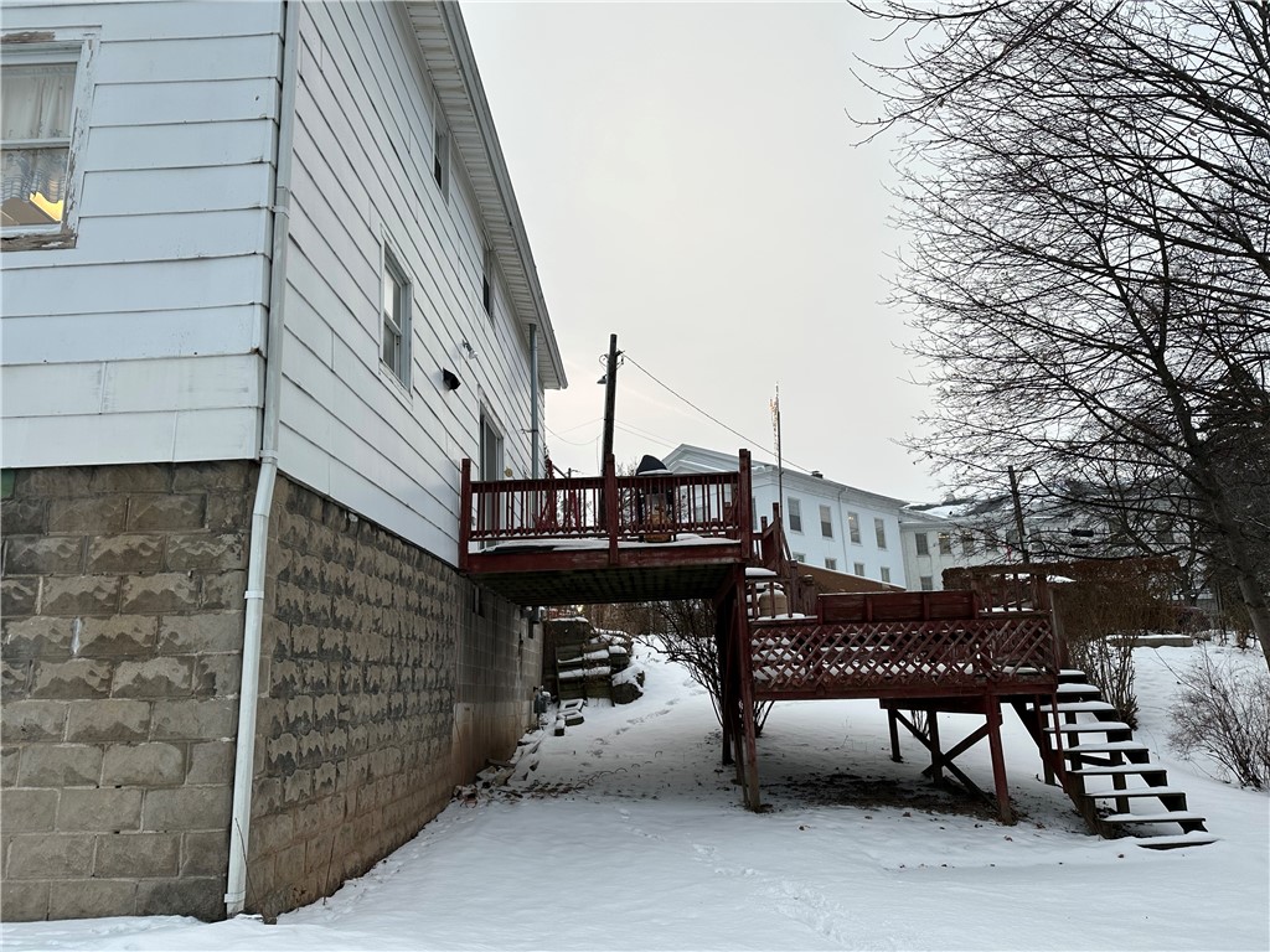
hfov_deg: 71.6
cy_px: 476
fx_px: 881
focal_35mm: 24
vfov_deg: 56.8
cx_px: 635
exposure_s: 1/286
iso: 80
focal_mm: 6.86
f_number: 1.78
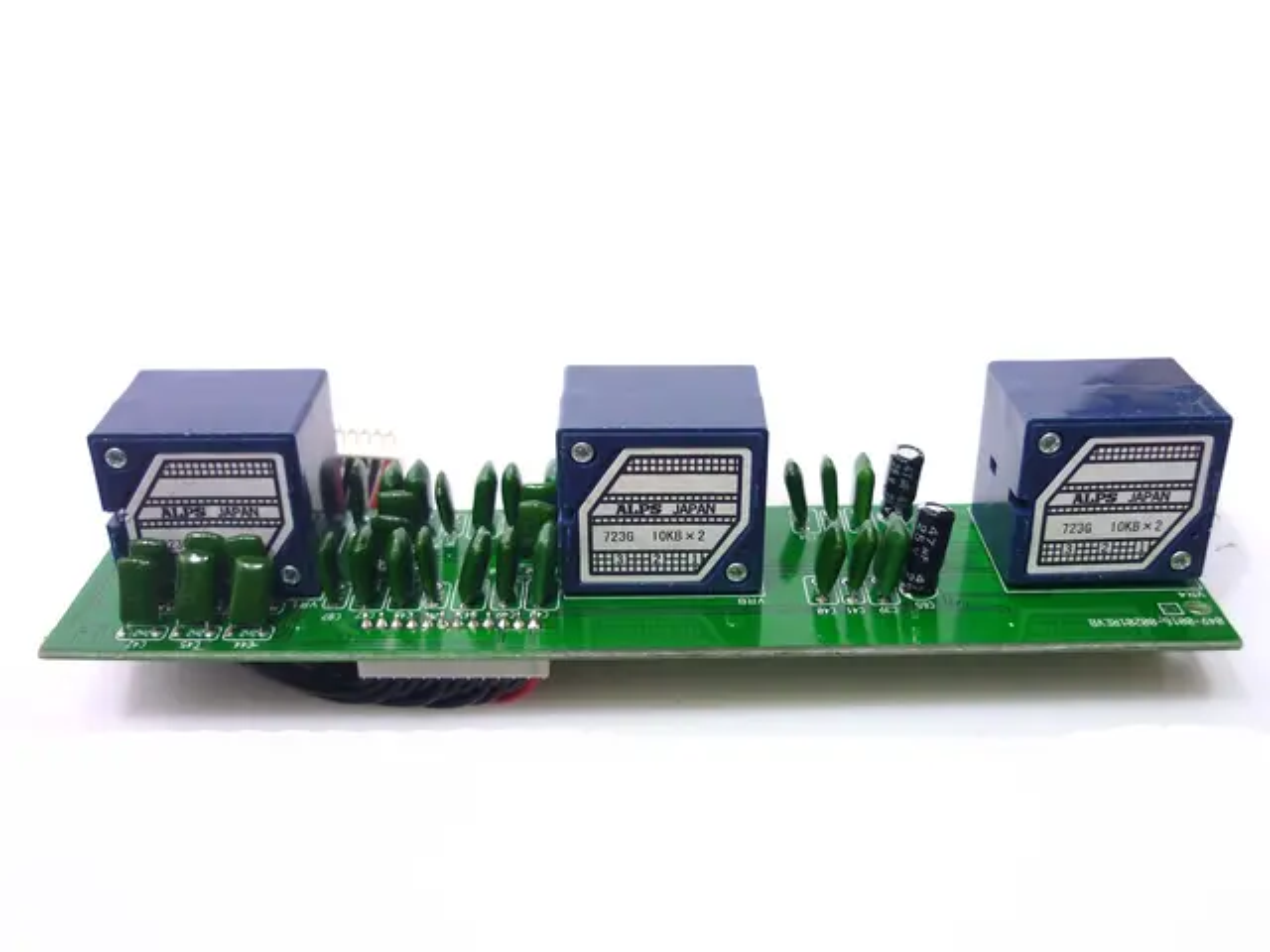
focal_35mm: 33
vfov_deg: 42.9
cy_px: 476
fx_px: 1211
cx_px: 635
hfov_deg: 55.4
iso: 80
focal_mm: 5.5
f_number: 2.8
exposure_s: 1/50
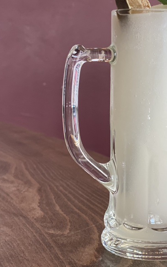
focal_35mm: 93
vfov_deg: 22.0
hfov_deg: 14.0
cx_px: 145
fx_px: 677
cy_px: 55
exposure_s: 1/122
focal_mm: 6
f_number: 2
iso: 100
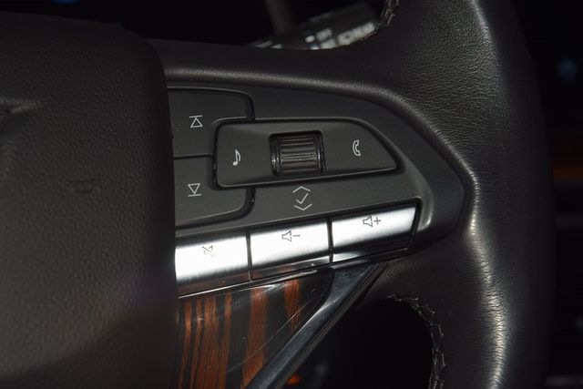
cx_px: 292
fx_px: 1701
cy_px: 194
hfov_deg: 19.5
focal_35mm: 105
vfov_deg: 13.0
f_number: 8
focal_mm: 70
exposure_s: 1/125
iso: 100
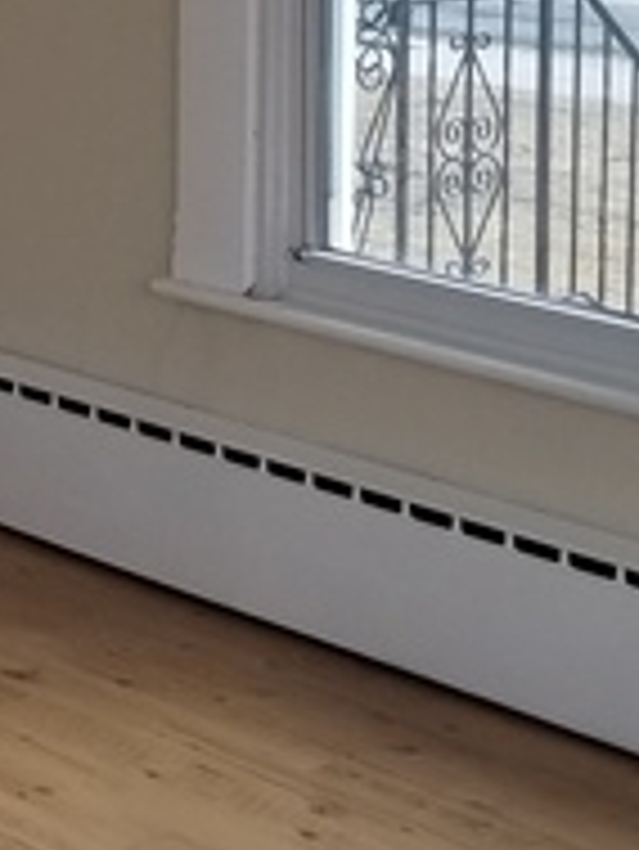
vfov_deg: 15.4
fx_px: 3049
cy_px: -112
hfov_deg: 11.7
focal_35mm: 124
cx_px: -169
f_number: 1.7
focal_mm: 4.3
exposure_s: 1/100
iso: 80
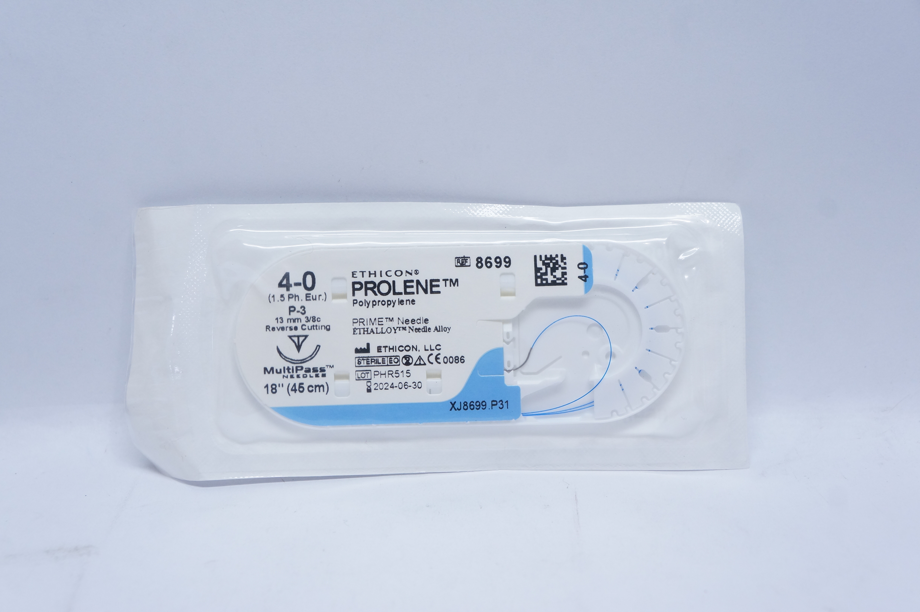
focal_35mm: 46
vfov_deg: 28.9
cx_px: 460
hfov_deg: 42.4
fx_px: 1187
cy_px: 306
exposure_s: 1/60
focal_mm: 31
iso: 800
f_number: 7.1
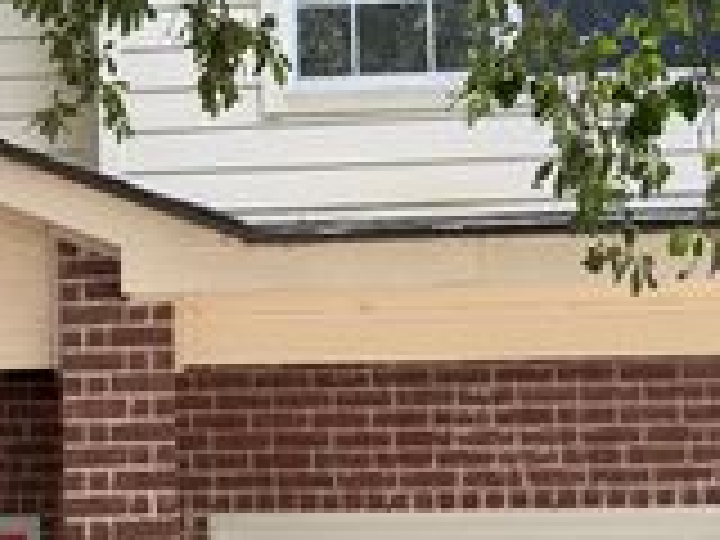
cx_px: 45
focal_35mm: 75
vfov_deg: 19.3
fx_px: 1560
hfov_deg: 25.1
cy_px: 493
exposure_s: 1/491
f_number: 1.78
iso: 80
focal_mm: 6.76
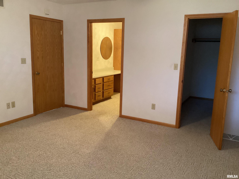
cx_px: 120
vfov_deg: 45.4
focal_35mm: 31
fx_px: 214
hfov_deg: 58.4
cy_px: 90
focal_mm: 3.3
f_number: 2.4
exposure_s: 1/30
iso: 500
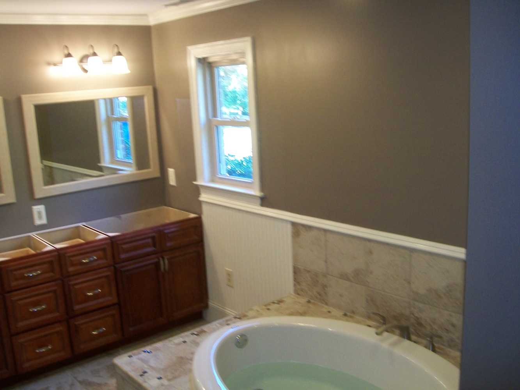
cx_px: 260
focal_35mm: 36
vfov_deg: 39.7
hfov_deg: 51.4
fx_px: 541
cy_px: 195
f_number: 2.7
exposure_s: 1/30
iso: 160
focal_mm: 6
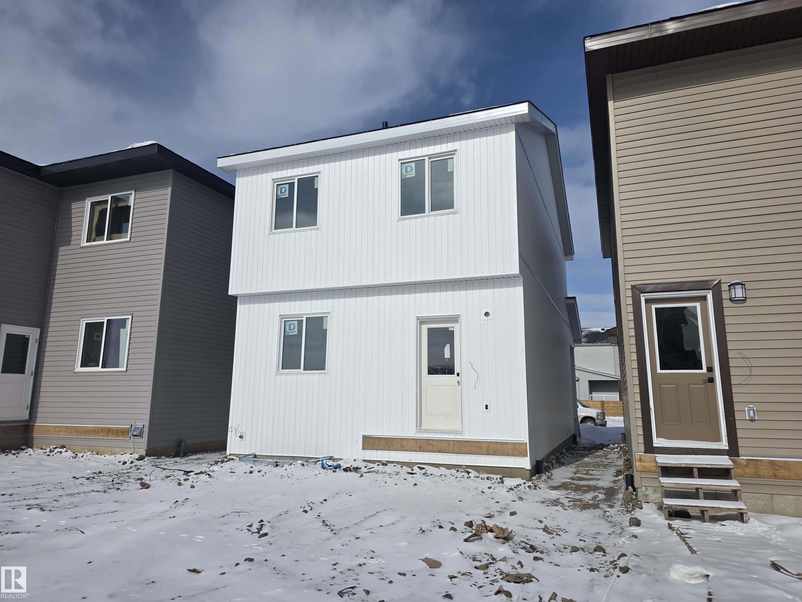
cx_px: 401
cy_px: 301
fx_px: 533
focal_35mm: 23
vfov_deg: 58.9
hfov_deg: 73.9
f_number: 1.7
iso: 25
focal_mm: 6.3
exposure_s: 1/7944
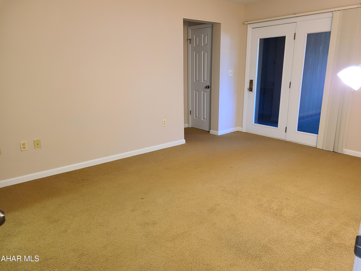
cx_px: 180
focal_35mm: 26
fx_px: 271
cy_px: 136
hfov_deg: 67.3
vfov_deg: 53.1
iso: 400
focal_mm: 5.4
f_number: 1.8
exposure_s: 1/40
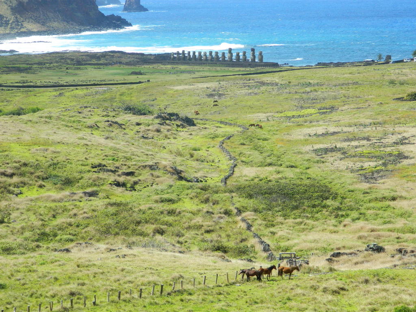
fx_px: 1550
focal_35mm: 129
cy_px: 156
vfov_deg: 11.5
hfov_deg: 15.3
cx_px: 208
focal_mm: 23.2
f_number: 4.7
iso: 125
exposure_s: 1/500
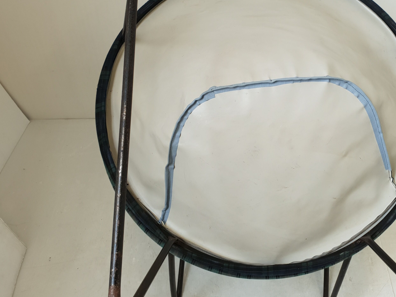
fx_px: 480
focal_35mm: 42
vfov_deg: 34.0
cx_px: 254
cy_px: 98
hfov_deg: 44.3
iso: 64
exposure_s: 1/50
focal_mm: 4.3
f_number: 2.4
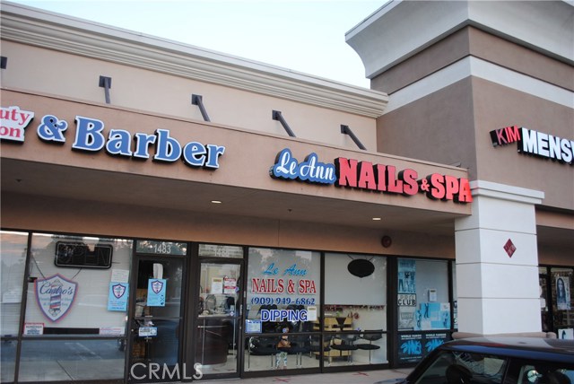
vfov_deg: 40.0
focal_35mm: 33
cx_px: 287
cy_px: 192
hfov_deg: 57.2
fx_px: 527
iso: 200
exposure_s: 1/60
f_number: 4
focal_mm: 22
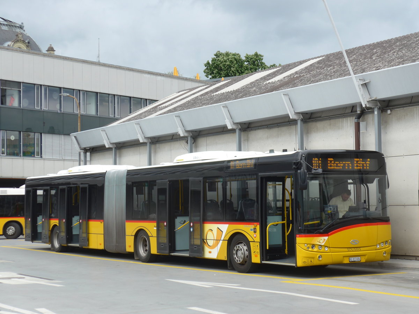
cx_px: 210
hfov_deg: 26.3
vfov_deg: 19.9
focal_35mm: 74
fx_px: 896
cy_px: 157
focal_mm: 15
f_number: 4.2
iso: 80
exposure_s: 1/320
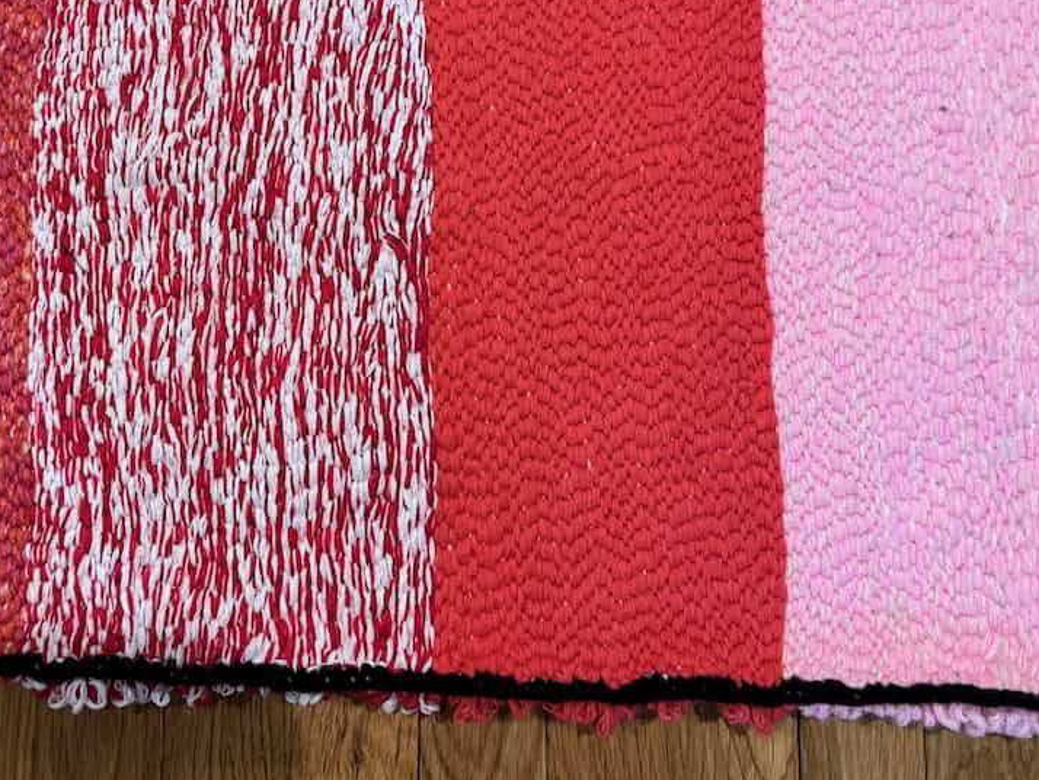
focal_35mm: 43
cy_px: 214
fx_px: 1291
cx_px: 380
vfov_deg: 33.1
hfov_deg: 43.4
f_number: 1.8
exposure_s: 1/60
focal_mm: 6.8
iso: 320
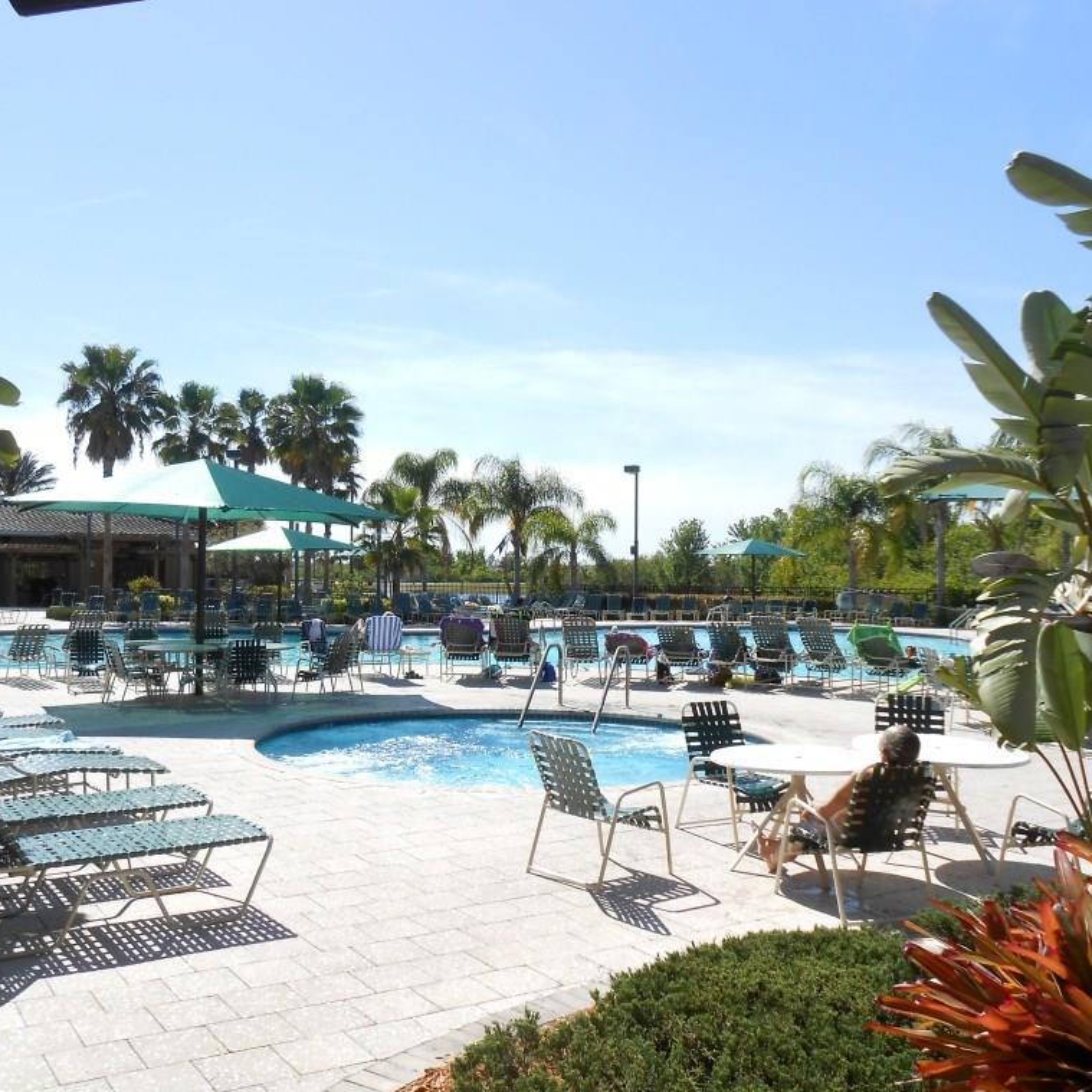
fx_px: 1106
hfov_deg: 52.2
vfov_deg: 52.5
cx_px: 447
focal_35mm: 31
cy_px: 551
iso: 80
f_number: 3.5
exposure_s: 1/640
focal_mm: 4.6
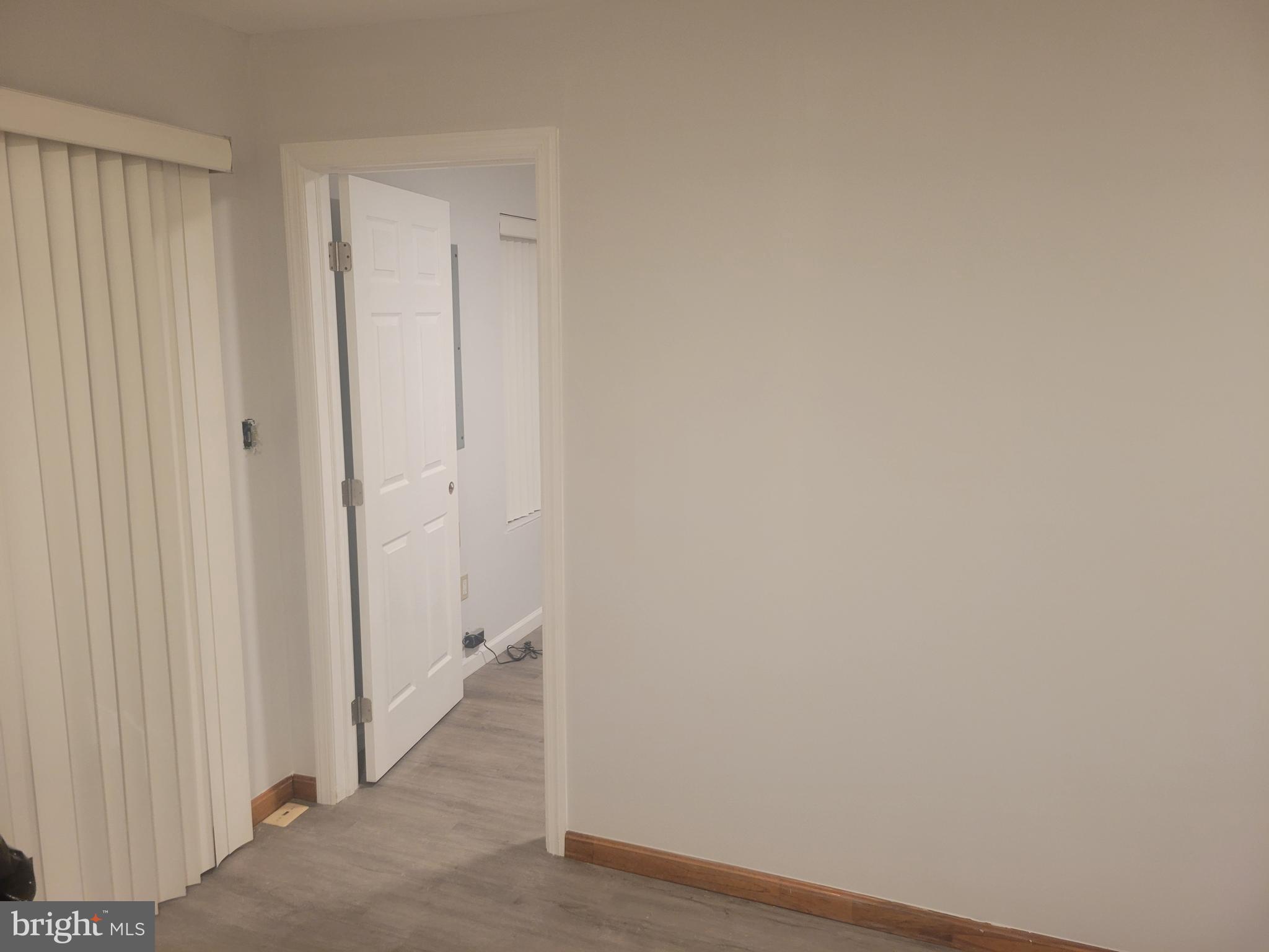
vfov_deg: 53.1
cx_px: 634
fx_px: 953
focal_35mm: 26
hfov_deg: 67.3
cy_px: 476
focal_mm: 5.4
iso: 160
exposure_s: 1/40
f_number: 1.8
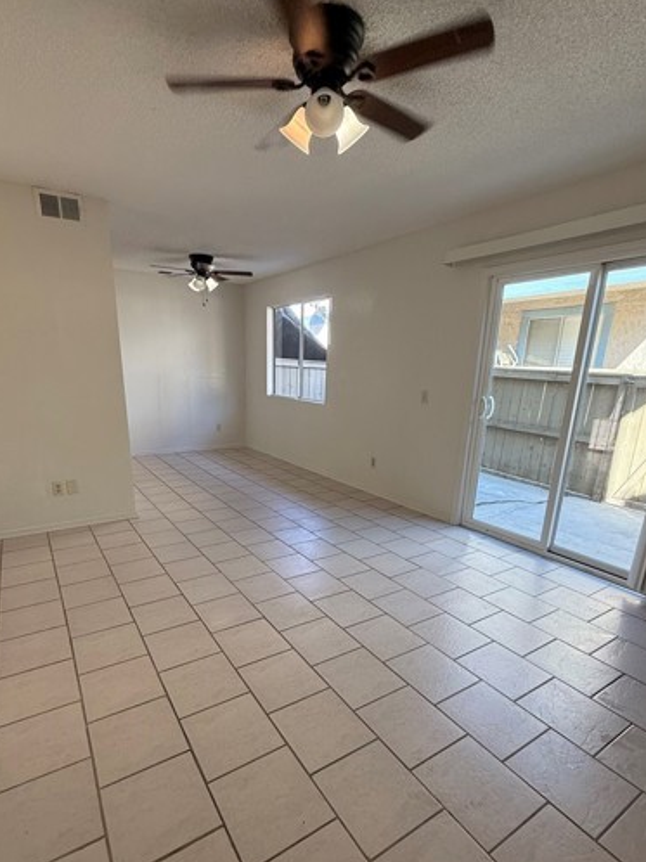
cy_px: 493
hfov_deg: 71.4
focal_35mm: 18
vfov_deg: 87.2
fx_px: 448
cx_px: 294
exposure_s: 1/120
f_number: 2.2
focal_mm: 2.22
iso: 125
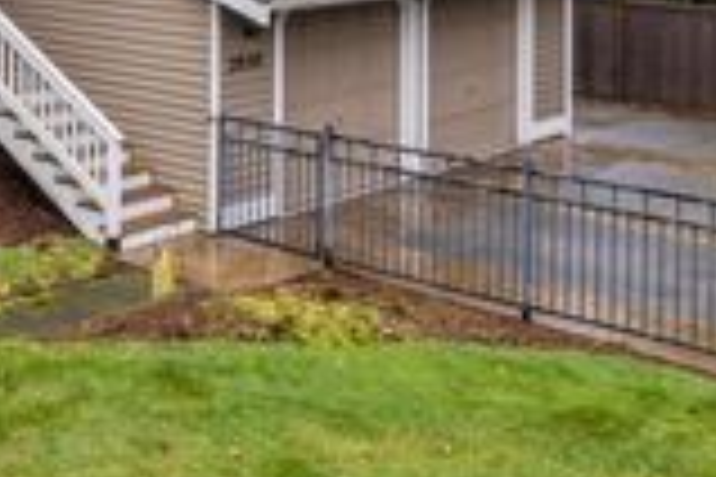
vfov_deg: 18.3
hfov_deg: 26.8
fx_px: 1372
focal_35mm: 69
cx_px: -81
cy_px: -155
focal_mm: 8.4
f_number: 2.8
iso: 130
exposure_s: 1/15
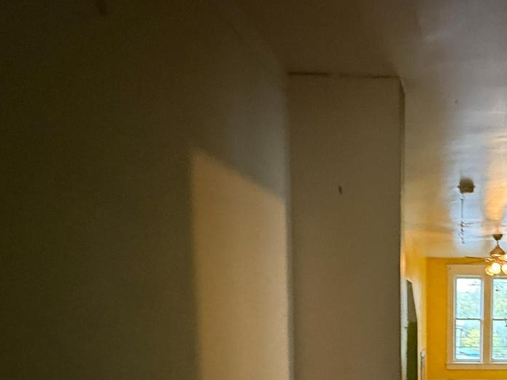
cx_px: 489
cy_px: 346
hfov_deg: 51.4
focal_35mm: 29
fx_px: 425
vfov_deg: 43.7
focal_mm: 2.22
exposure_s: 1/60
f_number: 2.2
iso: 500
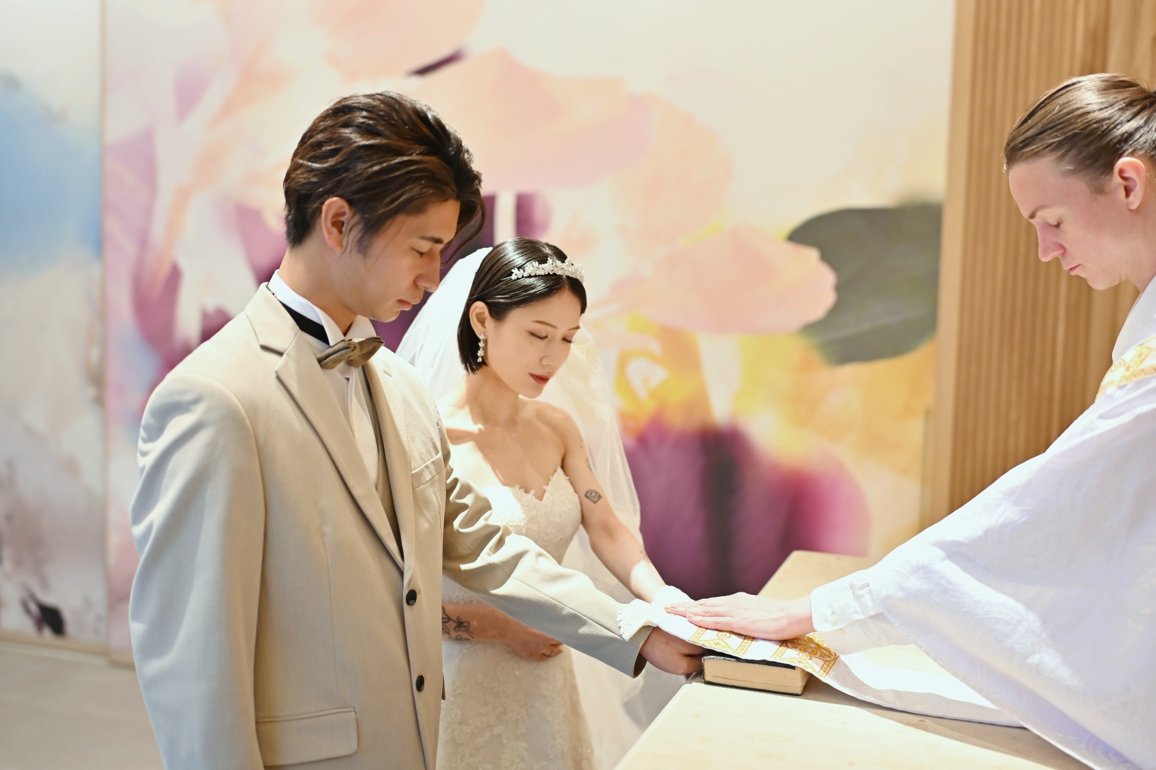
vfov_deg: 37.8
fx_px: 1123
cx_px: 578
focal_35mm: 35
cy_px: 385
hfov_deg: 54.5
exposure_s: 1/400
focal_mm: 35
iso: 800
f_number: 1.6
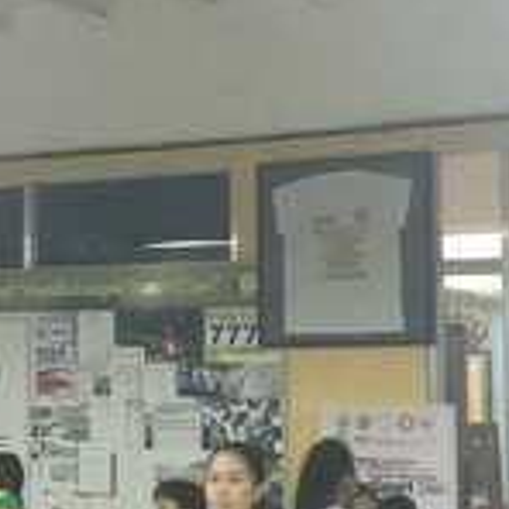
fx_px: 1730
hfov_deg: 16.3
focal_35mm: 104
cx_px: -17
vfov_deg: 16.7
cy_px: 210
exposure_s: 1/4
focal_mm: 4.15
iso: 80
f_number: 2.2
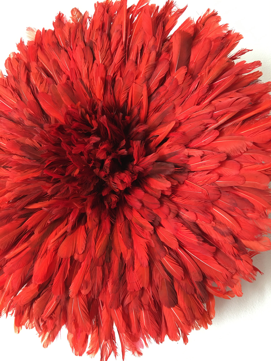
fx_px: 303
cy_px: 180
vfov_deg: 61.7
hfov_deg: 48.2
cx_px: 136
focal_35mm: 29
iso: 50
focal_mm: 4.15
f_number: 2.2
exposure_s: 1/33
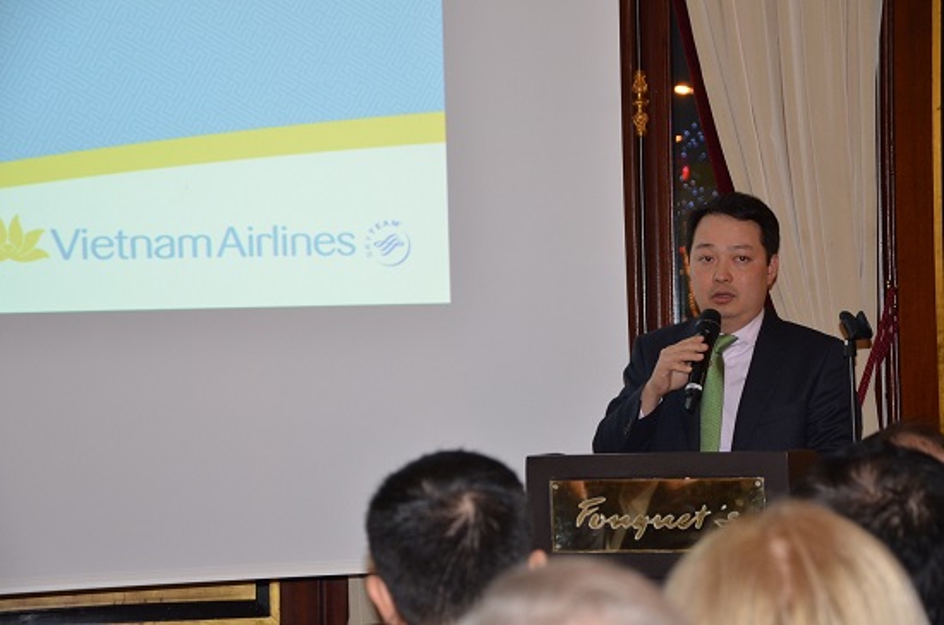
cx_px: 472
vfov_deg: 13.0
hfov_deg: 19.5
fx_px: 2747
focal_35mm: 105
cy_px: 312
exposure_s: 1/60
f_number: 5.3
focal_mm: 70
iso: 800
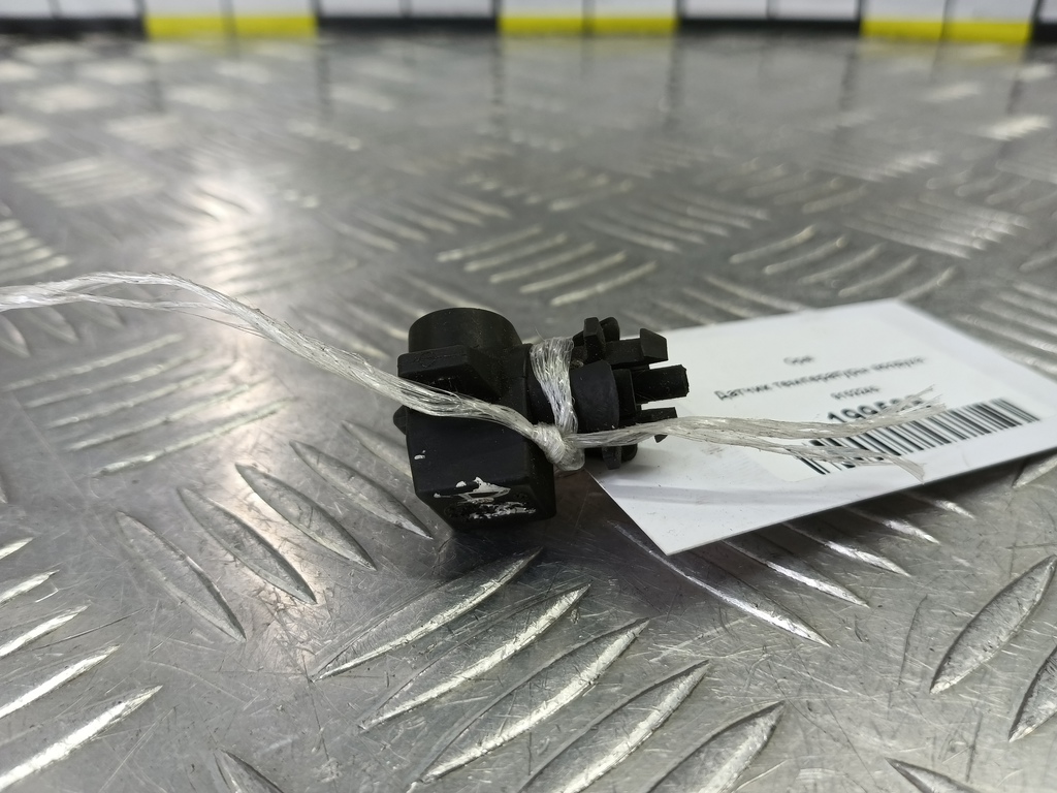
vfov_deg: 58.9
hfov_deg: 73.9
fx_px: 702
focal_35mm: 23
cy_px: 396
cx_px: 528
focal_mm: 4.11
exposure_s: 1/50
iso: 113
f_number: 1.6
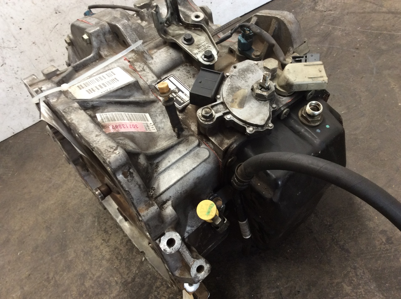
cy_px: 150
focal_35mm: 32
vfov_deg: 44.1
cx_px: 200
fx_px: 370
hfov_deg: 56.9
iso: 80
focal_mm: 3.3
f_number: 2.4
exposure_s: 1/24
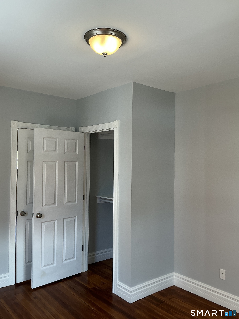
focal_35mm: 28
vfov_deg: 63.4
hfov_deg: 49.7
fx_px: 258
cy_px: 160
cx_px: 120
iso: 64
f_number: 1.8
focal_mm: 3
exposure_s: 1/120
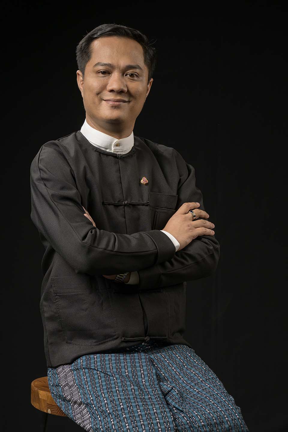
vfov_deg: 23.9
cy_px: 216
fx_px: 1020
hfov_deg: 16.1
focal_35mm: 85
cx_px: 144
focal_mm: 85
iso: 320
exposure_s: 1/200
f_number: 7.1
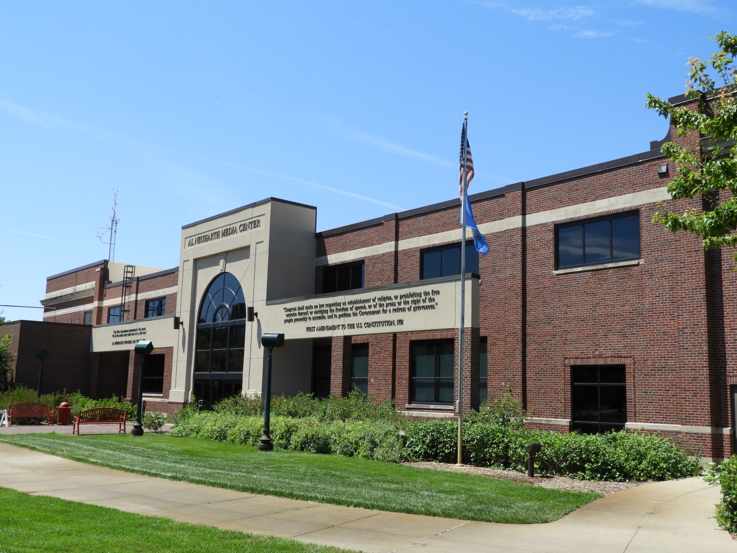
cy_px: 276
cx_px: 368
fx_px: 745
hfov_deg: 52.6
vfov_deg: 40.7
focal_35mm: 35
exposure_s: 1/800
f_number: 3.8
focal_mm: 6.3
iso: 100
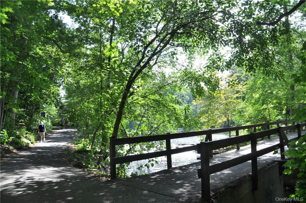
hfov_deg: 67.5
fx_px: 229
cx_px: 153
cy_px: 102
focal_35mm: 27
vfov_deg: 47.8
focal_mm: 18
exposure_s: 1/125
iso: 200
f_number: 8
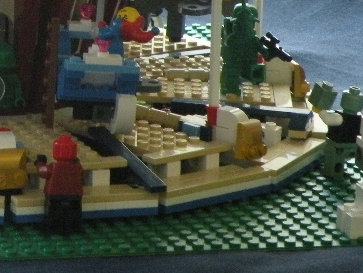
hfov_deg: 6.7
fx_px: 3083
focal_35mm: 294
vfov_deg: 5.0
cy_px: -115
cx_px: -8
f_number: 4
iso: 400
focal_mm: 17.9
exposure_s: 1/55
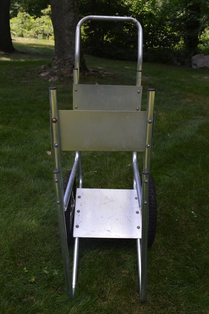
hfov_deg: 39.9
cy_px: 157
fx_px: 288
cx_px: 104
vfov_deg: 57.3
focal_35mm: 33
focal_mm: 22
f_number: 5.6
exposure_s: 1/125
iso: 160
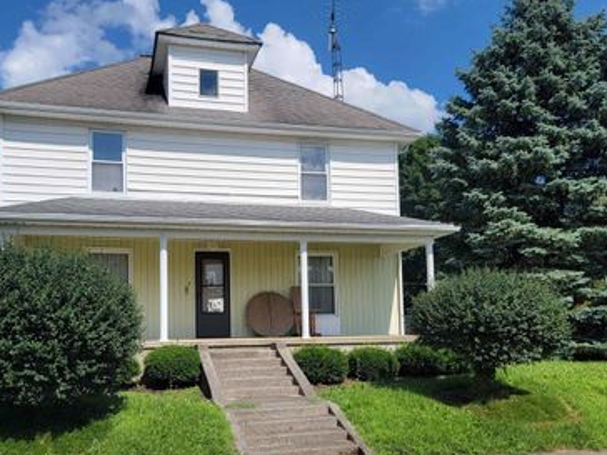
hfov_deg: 55.0
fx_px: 579
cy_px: 281
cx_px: 243
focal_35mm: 33
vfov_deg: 42.7
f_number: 1.8
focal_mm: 6.7
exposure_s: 1/1105
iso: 16
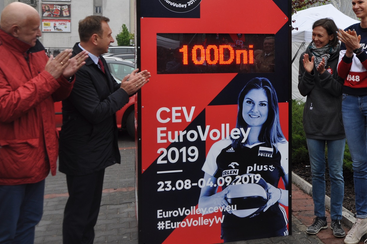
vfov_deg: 31.3
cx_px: 254
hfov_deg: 45.5
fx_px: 428
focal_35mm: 42
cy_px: 65
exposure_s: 1/160
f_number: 6.3
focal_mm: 18
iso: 200
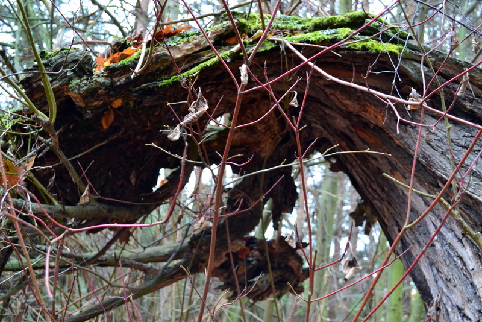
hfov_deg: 53.1
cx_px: 241
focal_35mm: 36
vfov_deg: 36.9
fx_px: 482
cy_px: 161
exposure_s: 1/60
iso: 800
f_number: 5.6
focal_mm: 24
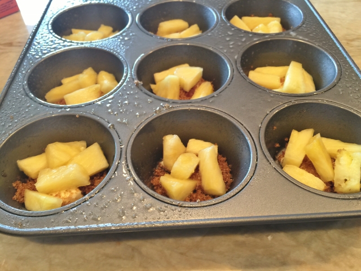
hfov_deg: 61.7
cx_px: 180
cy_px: 136
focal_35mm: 29
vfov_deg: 48.2
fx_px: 302
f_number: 2.2
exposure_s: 1/15
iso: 50
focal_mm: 4.15
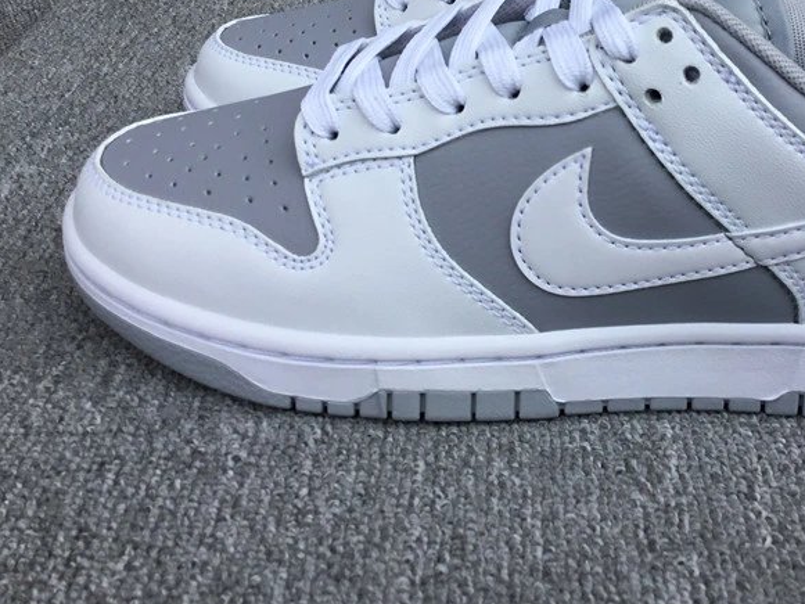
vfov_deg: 29.8
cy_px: 153
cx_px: 576
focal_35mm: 48
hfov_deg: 38.9
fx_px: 1116
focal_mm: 3.3
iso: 25
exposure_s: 1/754
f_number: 2.4
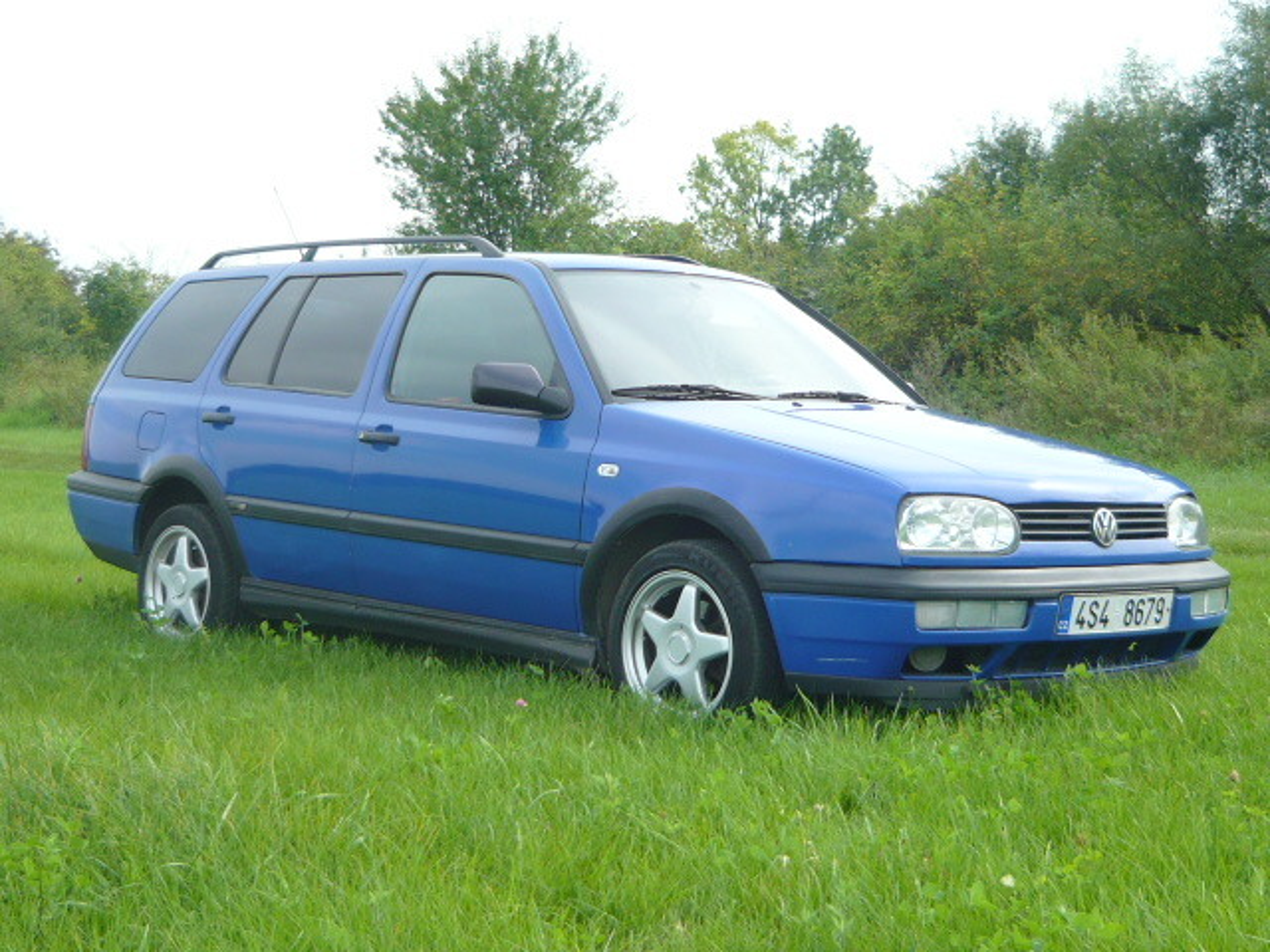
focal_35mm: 58
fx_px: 2128
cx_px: 635
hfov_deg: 33.2
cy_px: 476
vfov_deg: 25.2
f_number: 2.9
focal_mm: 6
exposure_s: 1/500
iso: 100
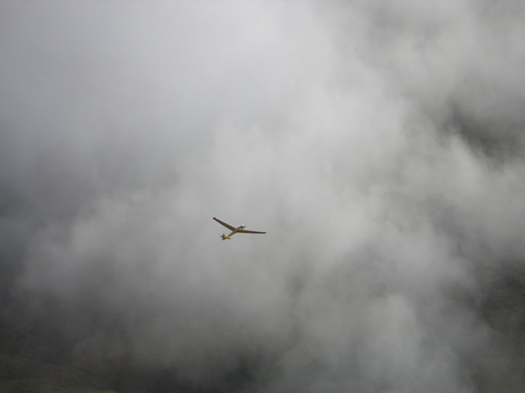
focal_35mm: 111
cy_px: 196
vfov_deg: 13.3
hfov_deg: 17.7
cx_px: 262
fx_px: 1683
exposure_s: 1/750
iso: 50
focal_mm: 17.1
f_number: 3.6
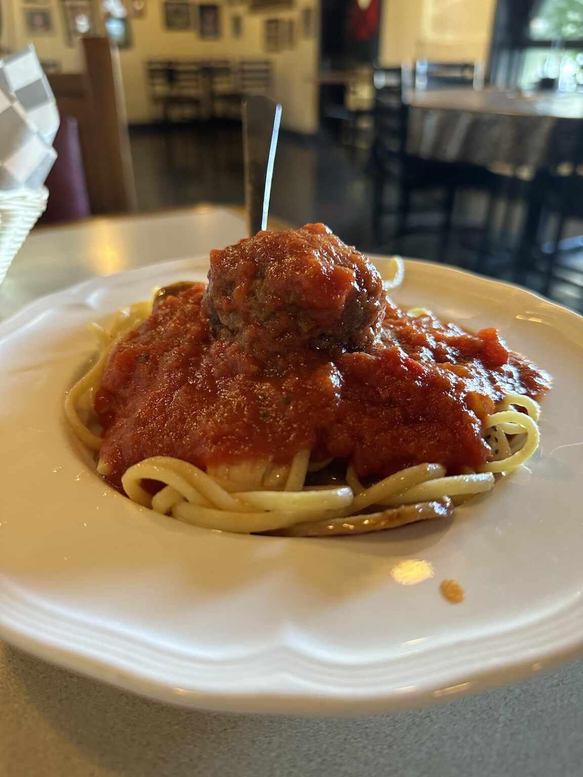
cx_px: 292
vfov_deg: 71.6
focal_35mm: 24
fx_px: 539
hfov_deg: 56.8
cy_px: 388
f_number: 1.78
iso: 500
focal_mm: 6.86
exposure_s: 1/60
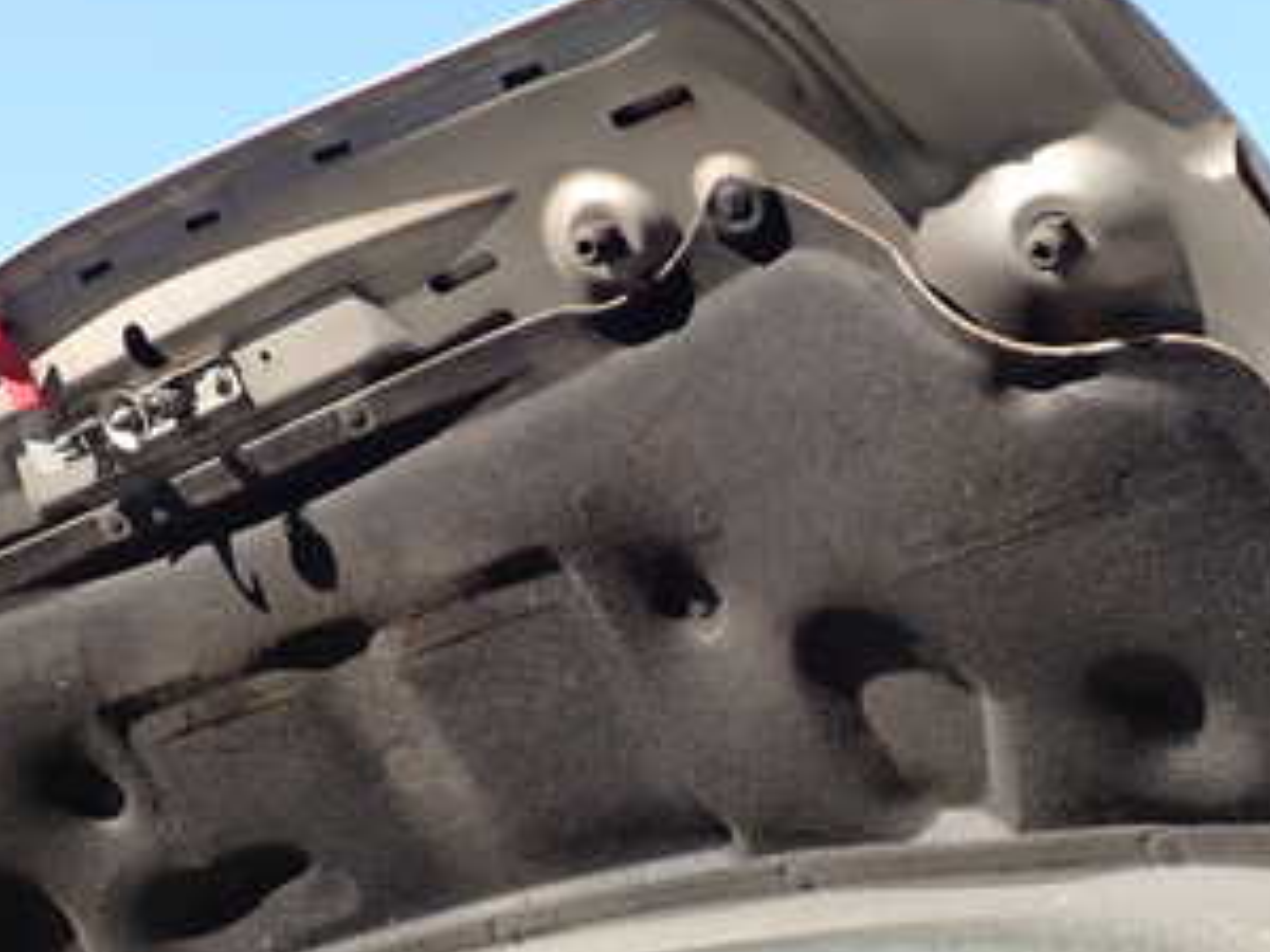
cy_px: 550
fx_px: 2201
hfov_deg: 32.2
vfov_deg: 24.4
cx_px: 677
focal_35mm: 60
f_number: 3.2
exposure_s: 1/320
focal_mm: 5.4
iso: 100
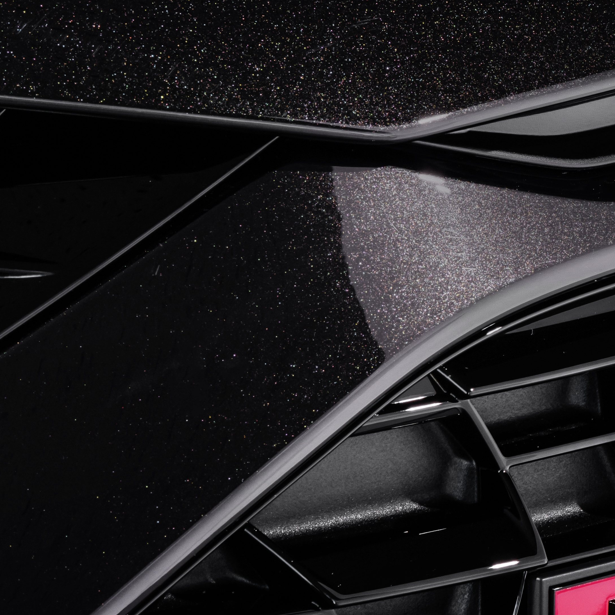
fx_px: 7859
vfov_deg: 4.5
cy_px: 245
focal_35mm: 391
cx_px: 693
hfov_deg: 4.5
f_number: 11
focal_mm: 105
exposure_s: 1/8
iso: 160
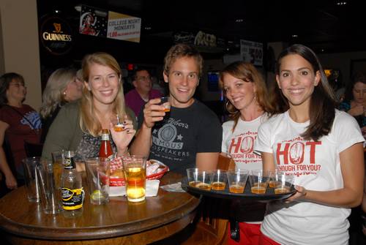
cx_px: 183
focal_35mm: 39
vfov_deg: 34.3
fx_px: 397
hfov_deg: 49.5
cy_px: 122
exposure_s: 1/60
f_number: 6.3
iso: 500
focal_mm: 26
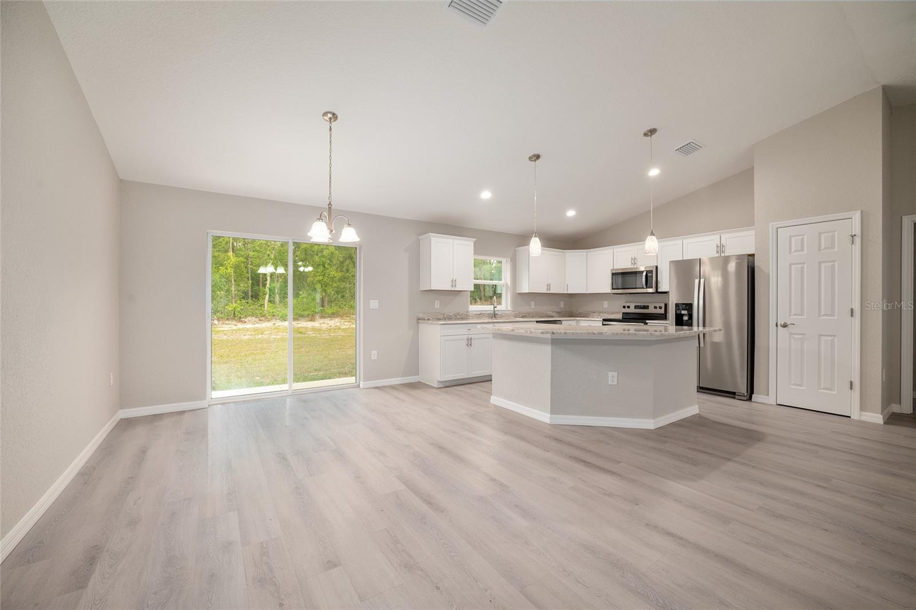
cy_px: 305
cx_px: 458
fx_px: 356
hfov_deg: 104.3
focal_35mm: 14
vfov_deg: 81.2
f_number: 7.1
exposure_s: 1/10
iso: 320
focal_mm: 14
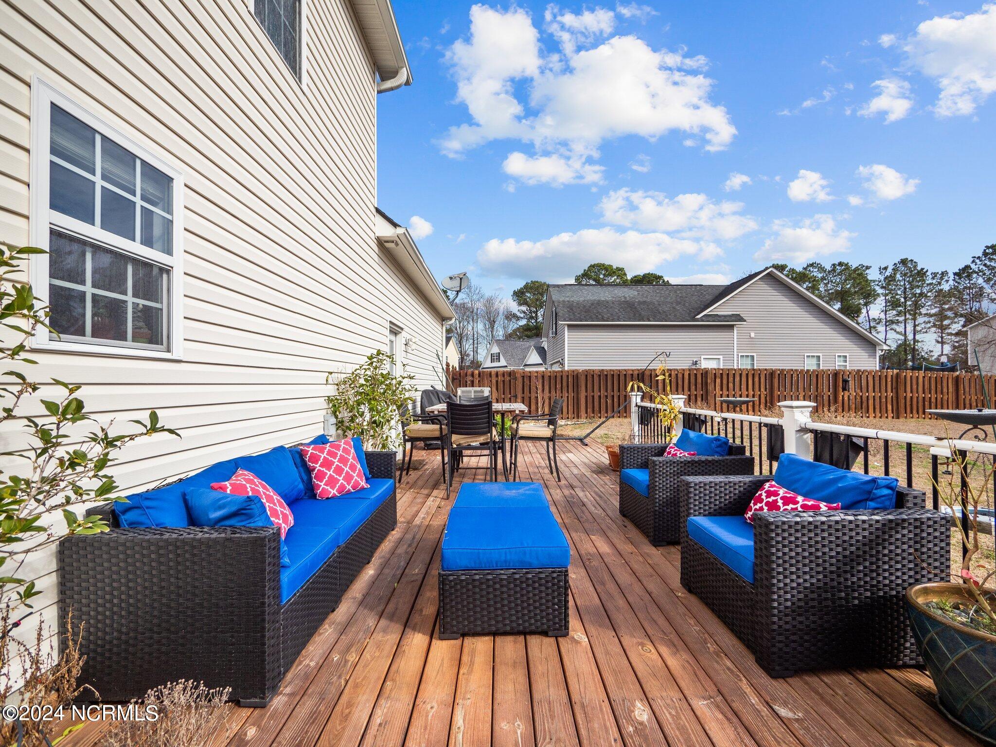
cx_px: 498
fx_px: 403
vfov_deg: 85.7
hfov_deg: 102.1
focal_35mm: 14
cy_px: 374
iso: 200
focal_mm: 7
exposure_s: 1/1600
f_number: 4.5
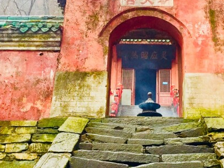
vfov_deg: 25.6
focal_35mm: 57
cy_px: 71
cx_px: 145
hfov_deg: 33.6
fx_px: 369
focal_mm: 4.15
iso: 64
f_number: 2.2
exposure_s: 1/33
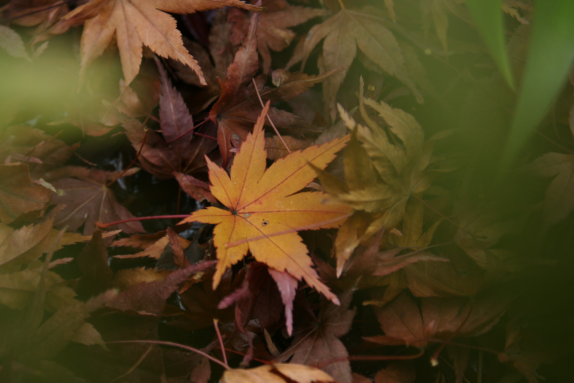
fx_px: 1674
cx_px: 287
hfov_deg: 19.5
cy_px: 192
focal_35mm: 105
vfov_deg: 13.0
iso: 400
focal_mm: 70
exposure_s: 1/50
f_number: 5.6
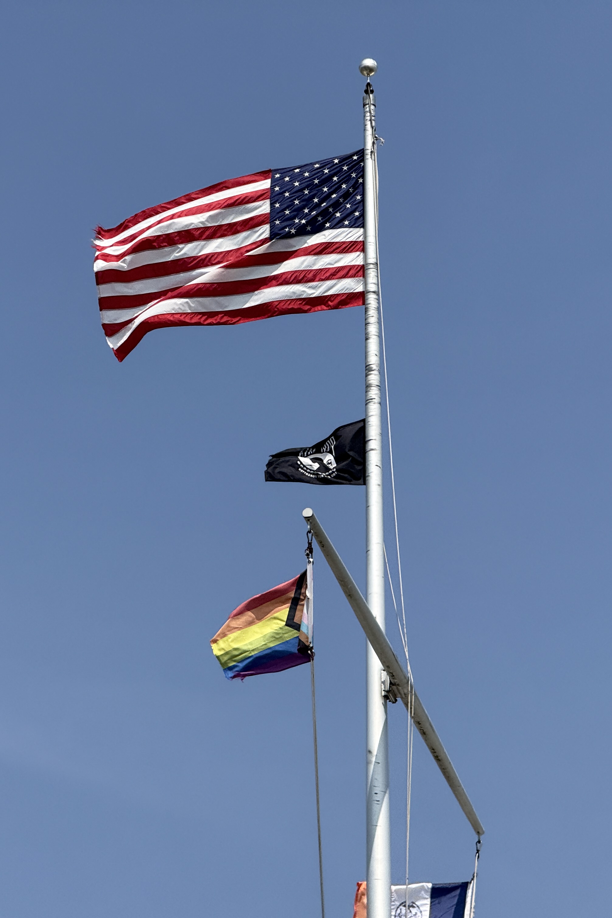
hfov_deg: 8.2
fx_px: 4258
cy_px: 460
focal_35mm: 167
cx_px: 321
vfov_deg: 12.3
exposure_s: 1/2525
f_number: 2.8
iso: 50
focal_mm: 15.66
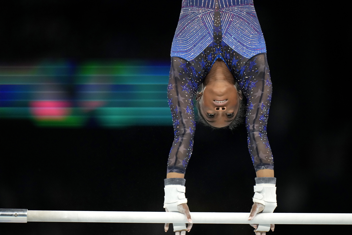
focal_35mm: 400
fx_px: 3911
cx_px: 176
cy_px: 118
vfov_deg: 3.4
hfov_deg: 5.2
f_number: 2.8
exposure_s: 1/3200
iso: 3200
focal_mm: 400
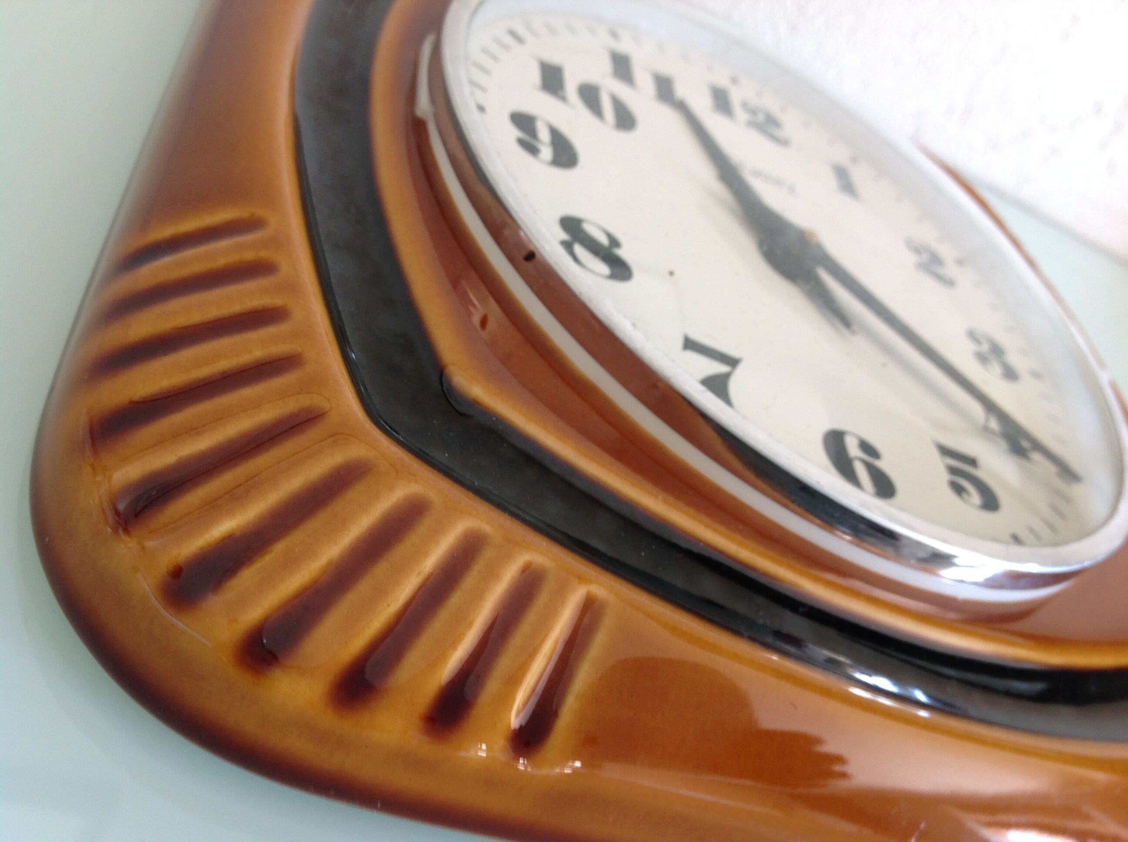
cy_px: 421
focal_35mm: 35
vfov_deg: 40.6
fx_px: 1139
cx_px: 564
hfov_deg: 52.7
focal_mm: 4.28
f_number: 2.4
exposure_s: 1/15
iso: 64
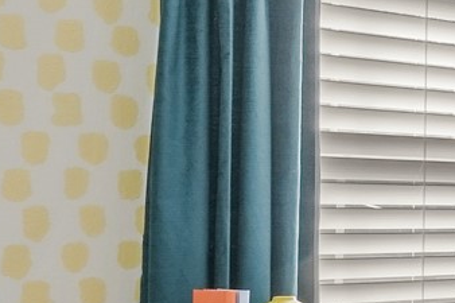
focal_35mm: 90
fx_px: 1137
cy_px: 218
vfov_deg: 15.1
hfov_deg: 14.2
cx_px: 1127
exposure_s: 1/20
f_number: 9
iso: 500
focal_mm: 14
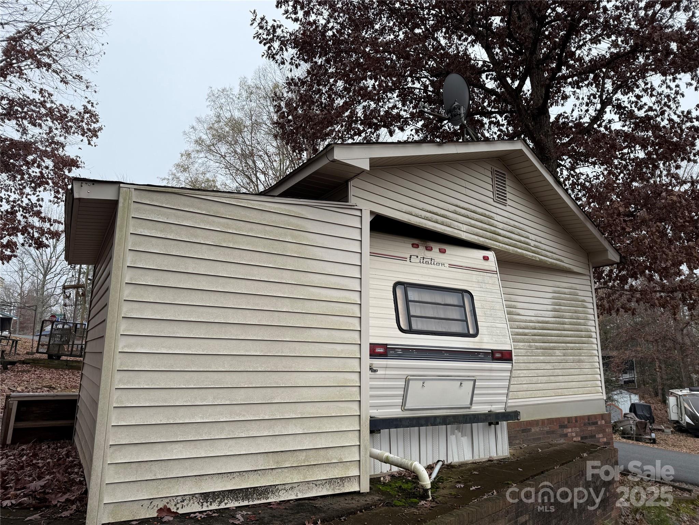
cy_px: 262
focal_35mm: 24
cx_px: 350
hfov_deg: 71.6
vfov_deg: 56.8
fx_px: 485
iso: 80
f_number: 1.78
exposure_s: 1/580
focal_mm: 6.76
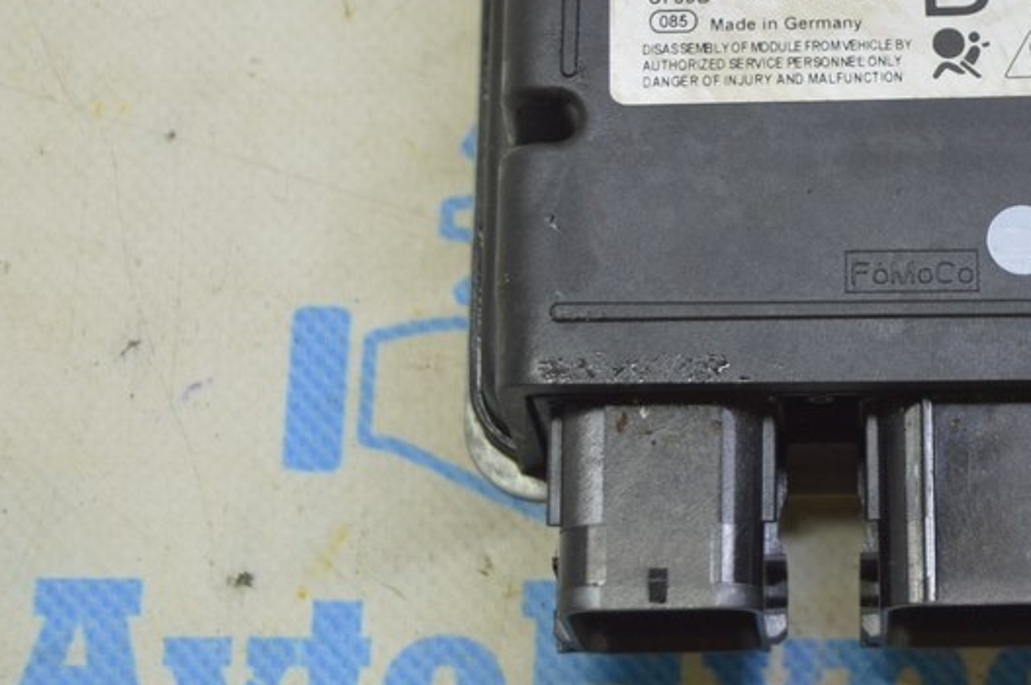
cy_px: 111
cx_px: 951
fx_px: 3003
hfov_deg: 19.1
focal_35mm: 105
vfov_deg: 12.9
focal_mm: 36
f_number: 5.6
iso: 400
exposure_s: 1/25
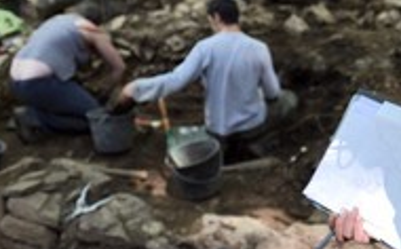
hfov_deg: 29.1
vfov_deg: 18.0
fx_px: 764
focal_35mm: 70
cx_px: 279
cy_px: -11
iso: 800
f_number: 3.5
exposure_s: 1/80
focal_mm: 31
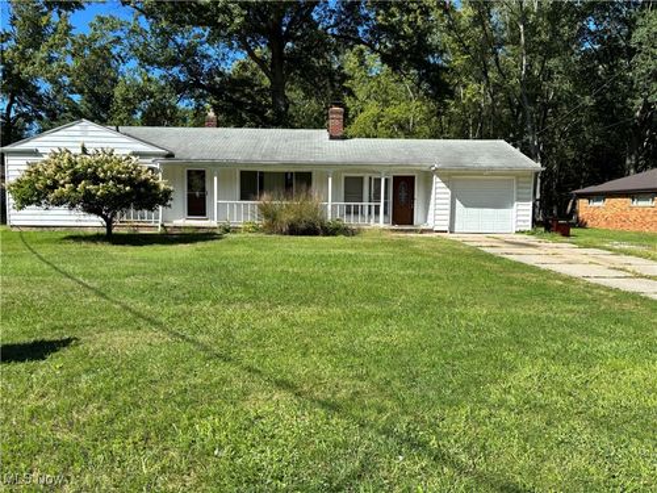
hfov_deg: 67.3
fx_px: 493
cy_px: 246
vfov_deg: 53.1
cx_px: 328
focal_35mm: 26
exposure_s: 1/2024
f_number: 1.6
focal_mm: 5.96
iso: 50
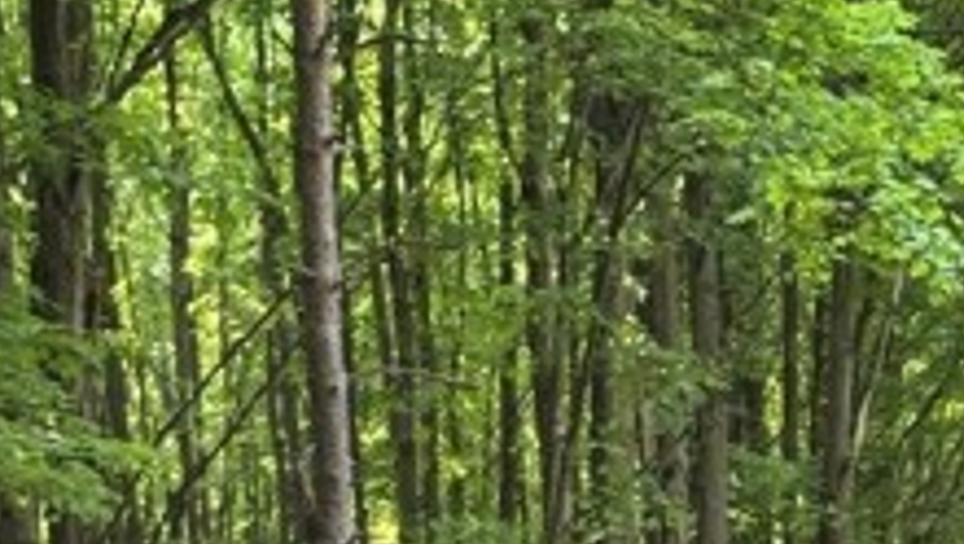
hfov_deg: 10.9
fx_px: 5064
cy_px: 987
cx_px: 482
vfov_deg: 6.0
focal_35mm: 198
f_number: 1.6
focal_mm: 5.96
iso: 32
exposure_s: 1/121
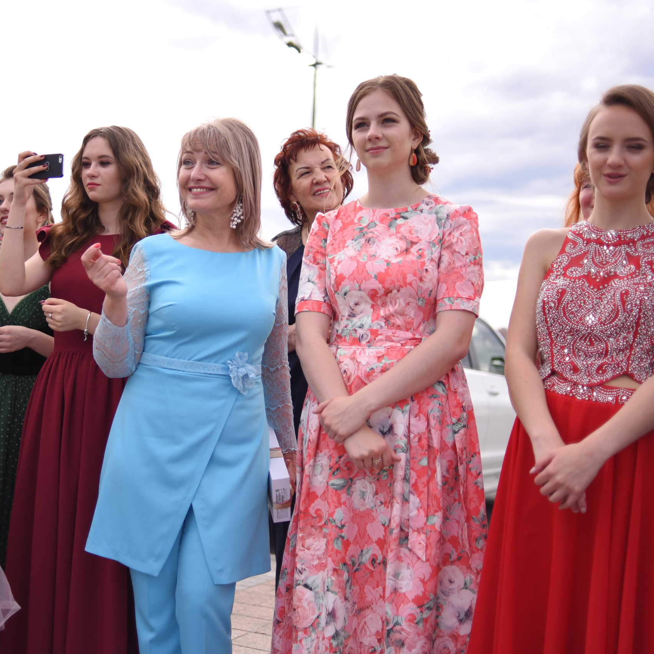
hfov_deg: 37.1
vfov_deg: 37.6
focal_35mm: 45
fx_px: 962
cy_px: 326
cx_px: 215
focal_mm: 35
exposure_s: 1/800
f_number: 2
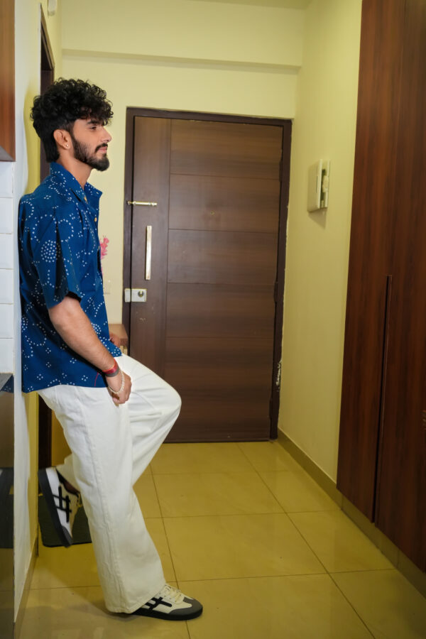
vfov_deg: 54.4
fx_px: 621
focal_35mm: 35
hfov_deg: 37.9
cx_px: 213
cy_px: 320
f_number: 5.6
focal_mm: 35
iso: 2500
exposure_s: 1/160
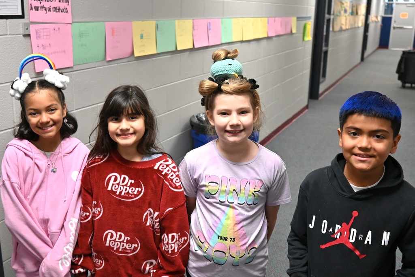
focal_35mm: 22
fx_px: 259
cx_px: 208
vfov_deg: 56.2
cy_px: 138
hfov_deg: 77.3
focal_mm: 15
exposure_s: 1/100
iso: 320
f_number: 1.7
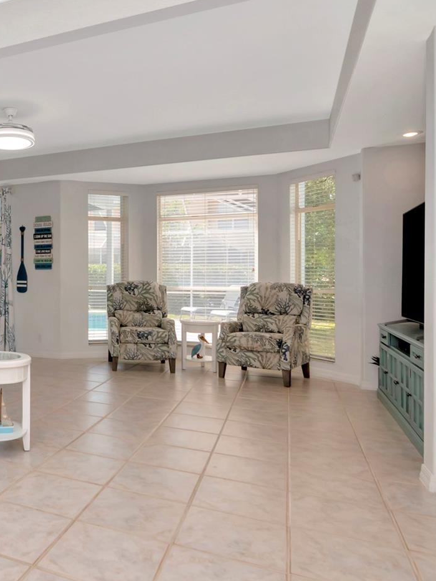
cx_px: 3
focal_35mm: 28
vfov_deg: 62.7
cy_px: 286
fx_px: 477
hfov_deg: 42.6
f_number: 7.1
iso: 640
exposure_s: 1/200
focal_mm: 11.5
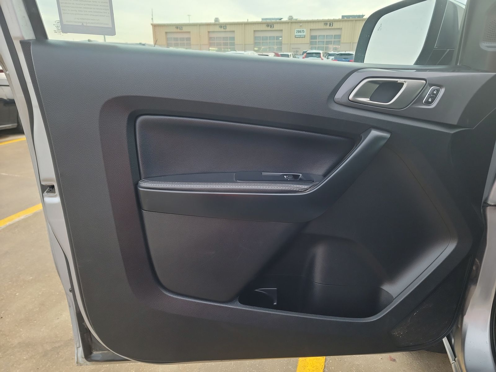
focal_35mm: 24
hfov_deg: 71.6
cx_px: 248
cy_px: 186
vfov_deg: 56.8
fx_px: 344
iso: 50
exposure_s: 1/59
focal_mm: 6.7
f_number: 1.8
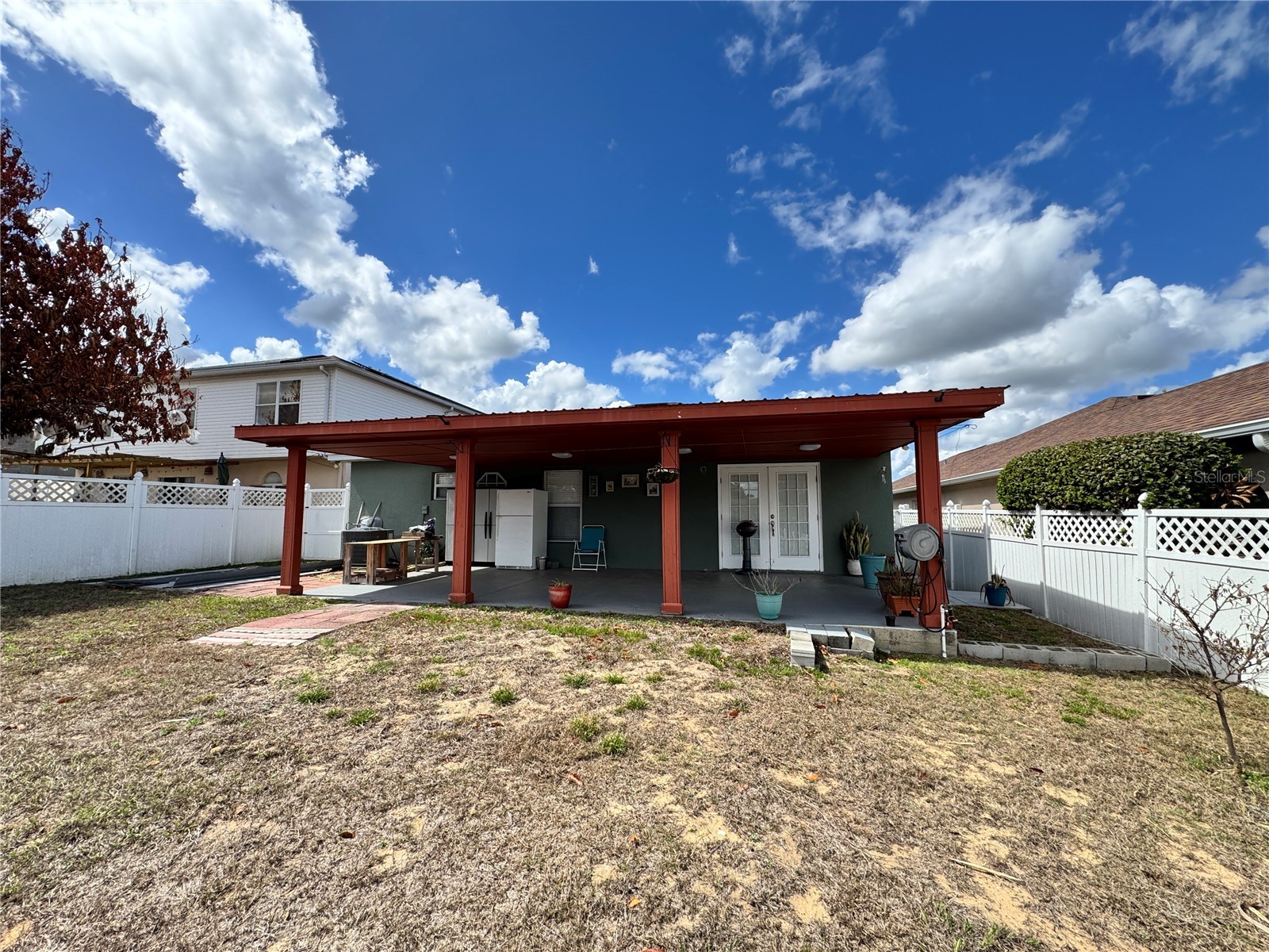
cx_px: 634
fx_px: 513
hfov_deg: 102.1
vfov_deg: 85.7
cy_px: 476
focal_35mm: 14
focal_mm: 2.22
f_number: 2.2
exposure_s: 1/1020
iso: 50
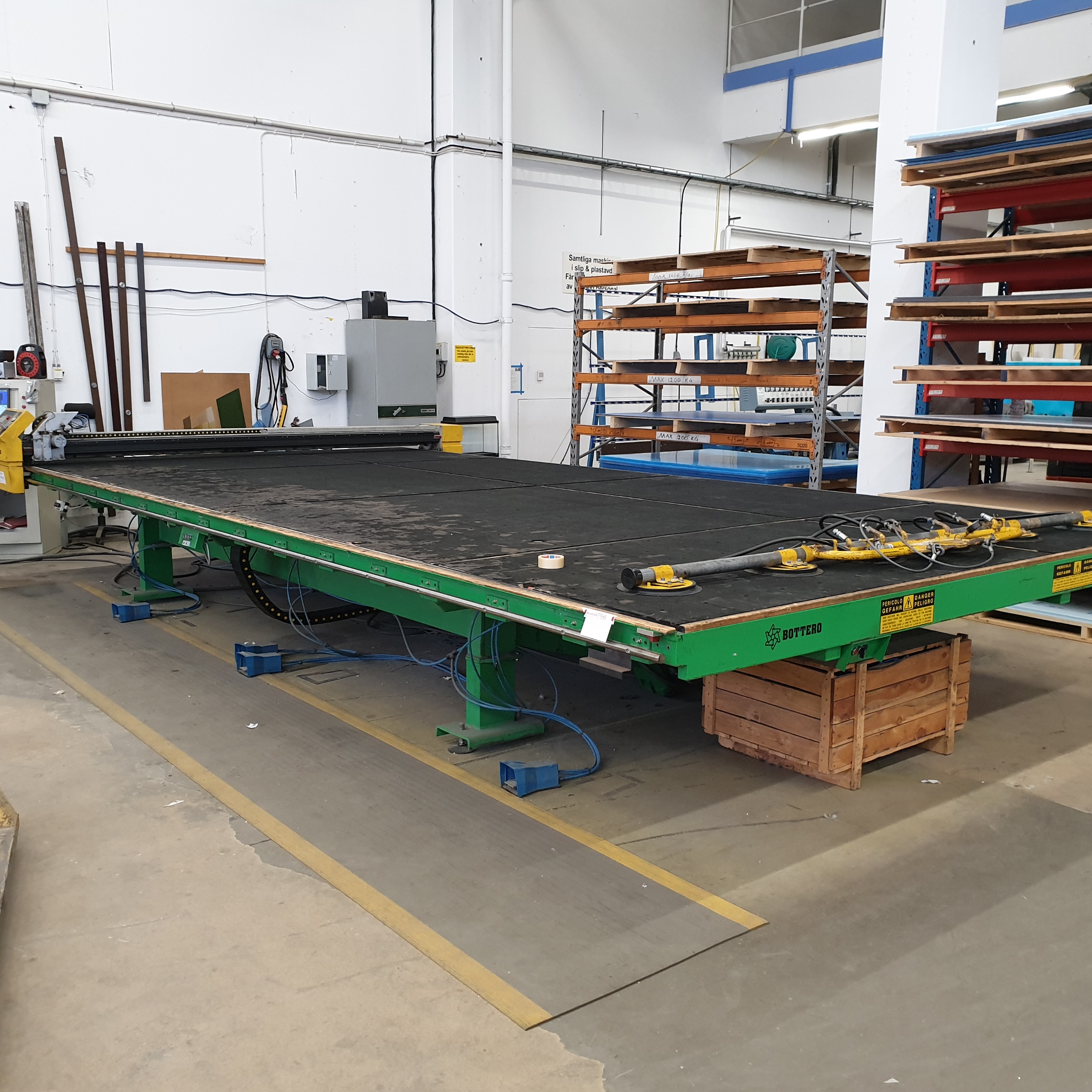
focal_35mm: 31
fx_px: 1106
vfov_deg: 52.5
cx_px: 520
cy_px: 550
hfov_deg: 52.5
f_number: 2.4
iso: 200
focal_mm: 4.3
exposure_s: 1/50
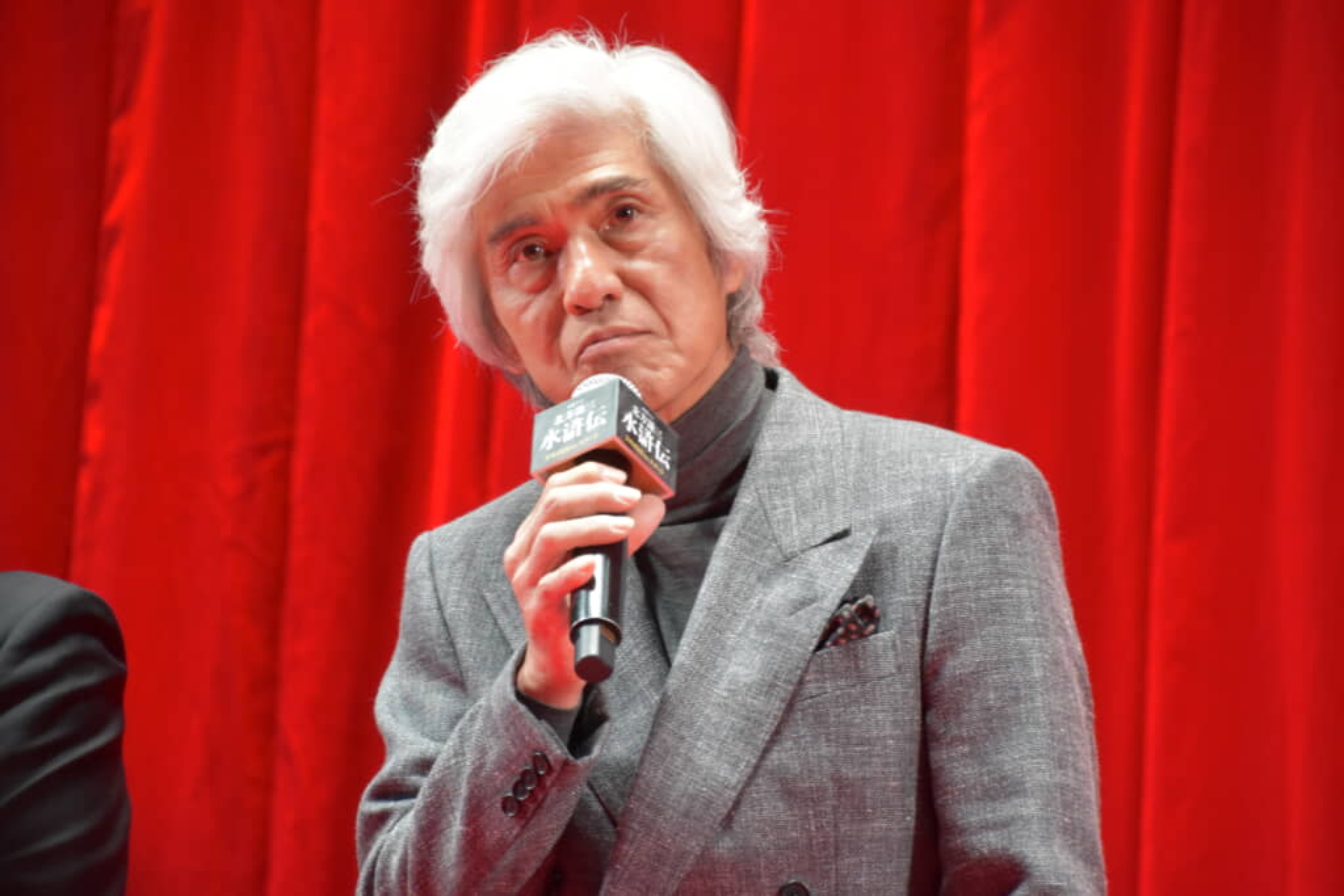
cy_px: 448
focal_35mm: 262
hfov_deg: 7.8
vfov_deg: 5.2
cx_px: 672
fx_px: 9801
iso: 800
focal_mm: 175
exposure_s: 1/60
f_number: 6
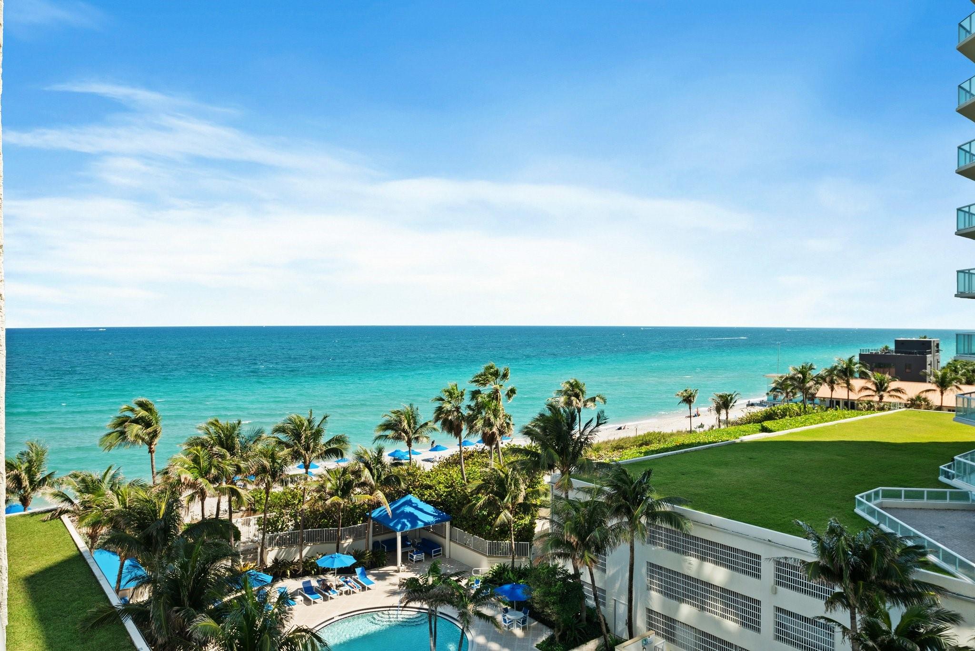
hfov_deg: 73.7
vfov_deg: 53.2
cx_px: 488
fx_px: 650
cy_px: 326
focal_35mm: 24
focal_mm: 24
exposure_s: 1/125
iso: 200
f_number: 8
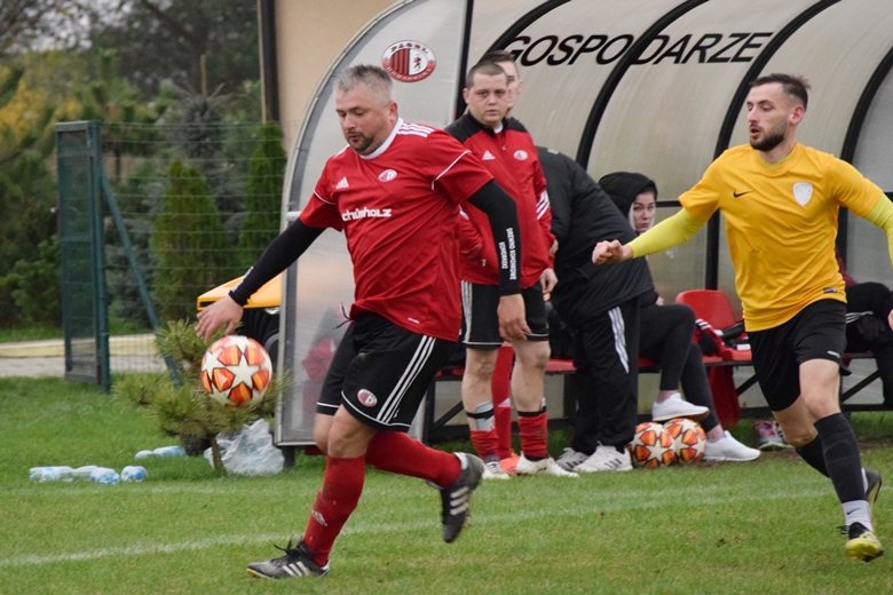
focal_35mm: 300
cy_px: 298
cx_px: 446
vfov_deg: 4.6
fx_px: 7441
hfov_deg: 6.9
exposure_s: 1/250
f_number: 5.6
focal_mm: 200
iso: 3200
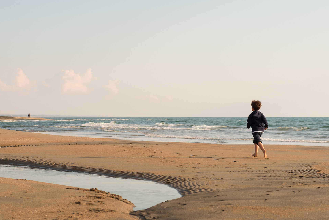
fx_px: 1024
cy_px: 110
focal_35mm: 112
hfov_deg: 18.2
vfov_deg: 12.2
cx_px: 187
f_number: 9
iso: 100
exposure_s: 1/250
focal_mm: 90
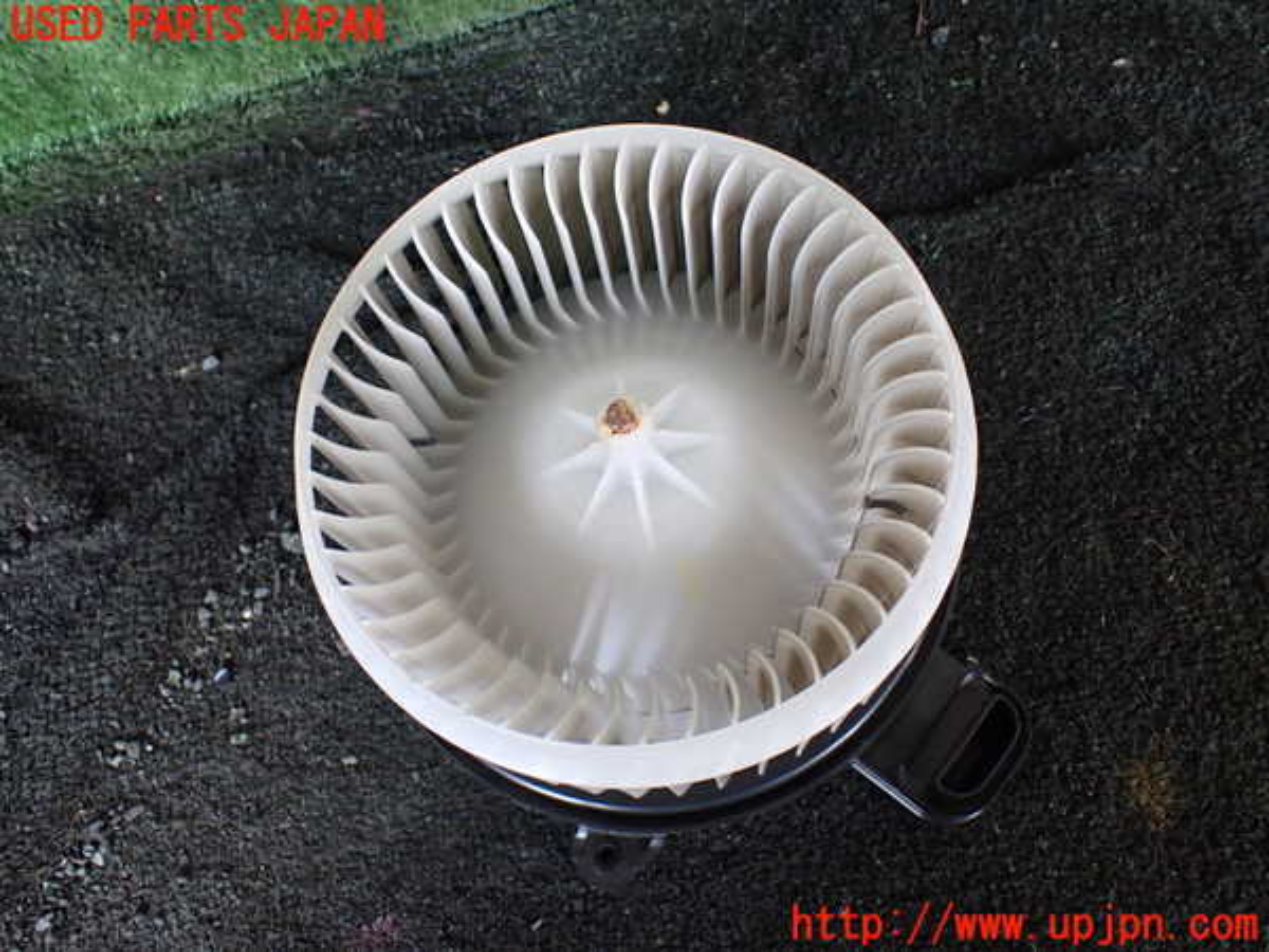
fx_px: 1100
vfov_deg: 46.8
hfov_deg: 60.0
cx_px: 634
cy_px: 476
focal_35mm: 30
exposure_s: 1/125
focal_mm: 5.4
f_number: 2.3
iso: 500
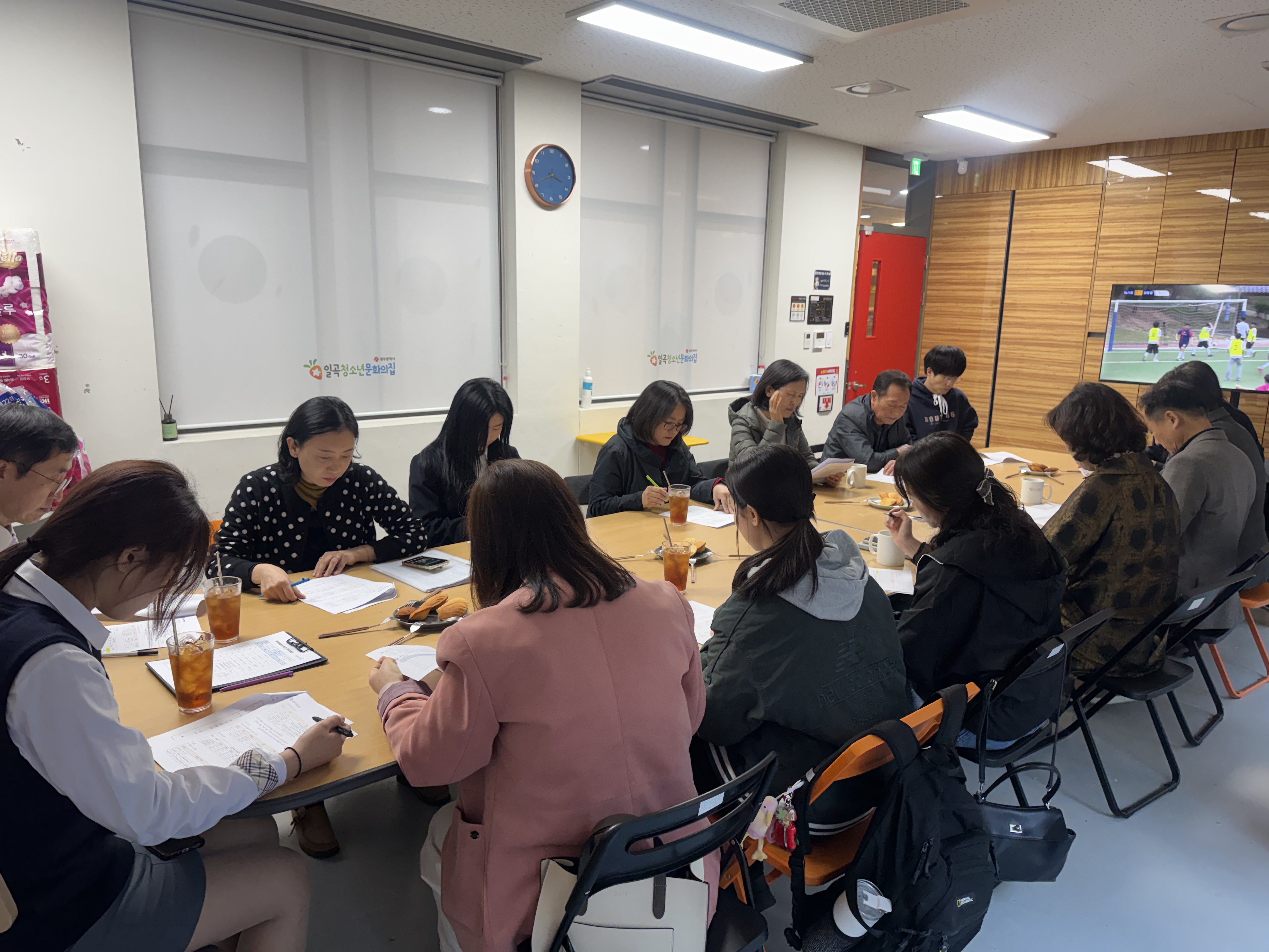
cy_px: 476
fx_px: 880
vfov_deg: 56.8
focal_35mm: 24
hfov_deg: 71.6
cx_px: 634
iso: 200
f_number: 1.78
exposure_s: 1/120
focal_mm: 6.76
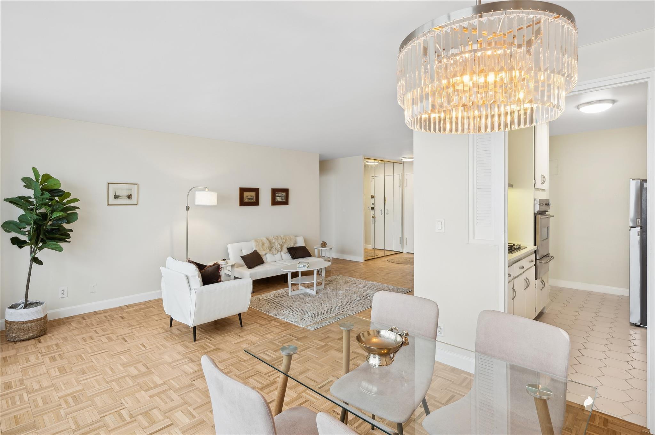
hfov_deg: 91.7
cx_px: 328
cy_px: 218
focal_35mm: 18
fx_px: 318
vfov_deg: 68.8
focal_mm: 17.5
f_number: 11
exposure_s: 1/6
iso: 200
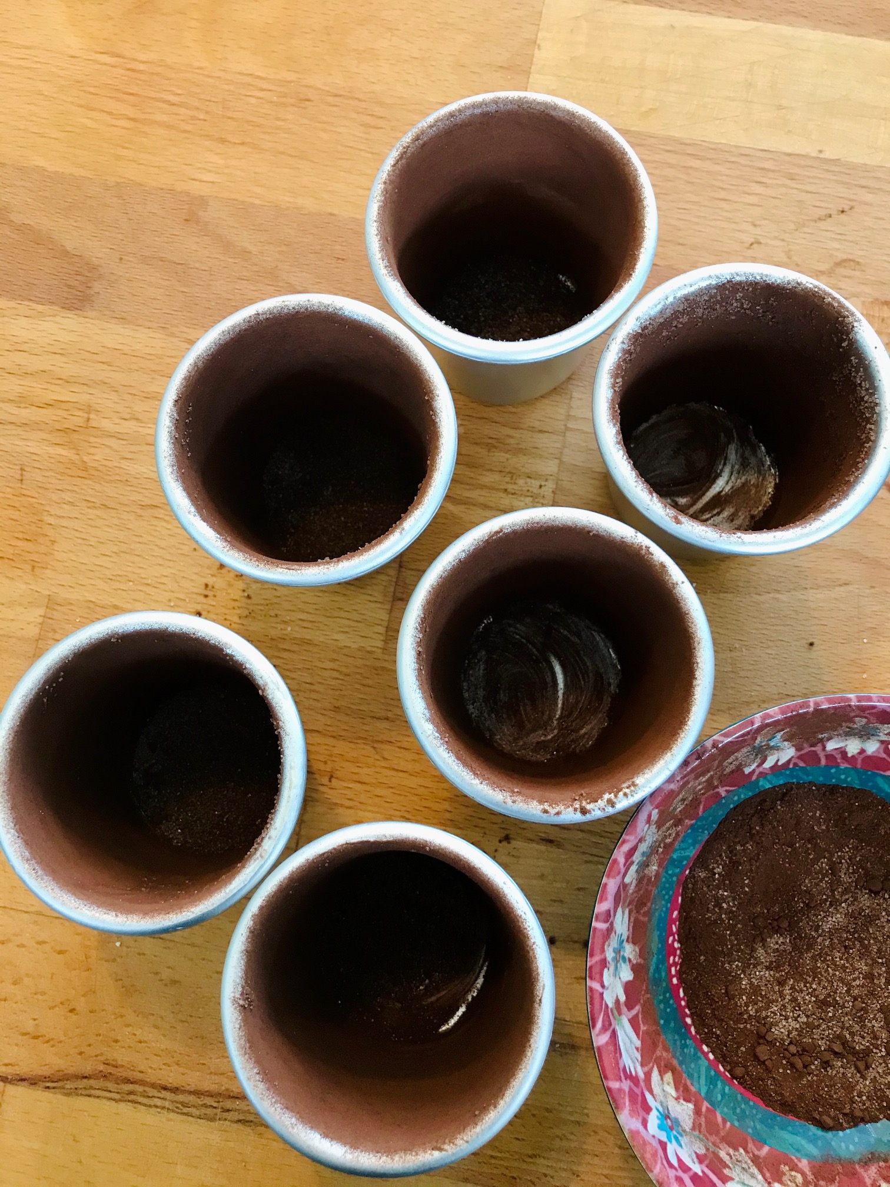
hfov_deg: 49.7
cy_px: 594
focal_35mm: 28
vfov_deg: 63.4
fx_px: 960
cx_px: 445
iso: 50
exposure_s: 1/17
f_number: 1.8
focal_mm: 3.99
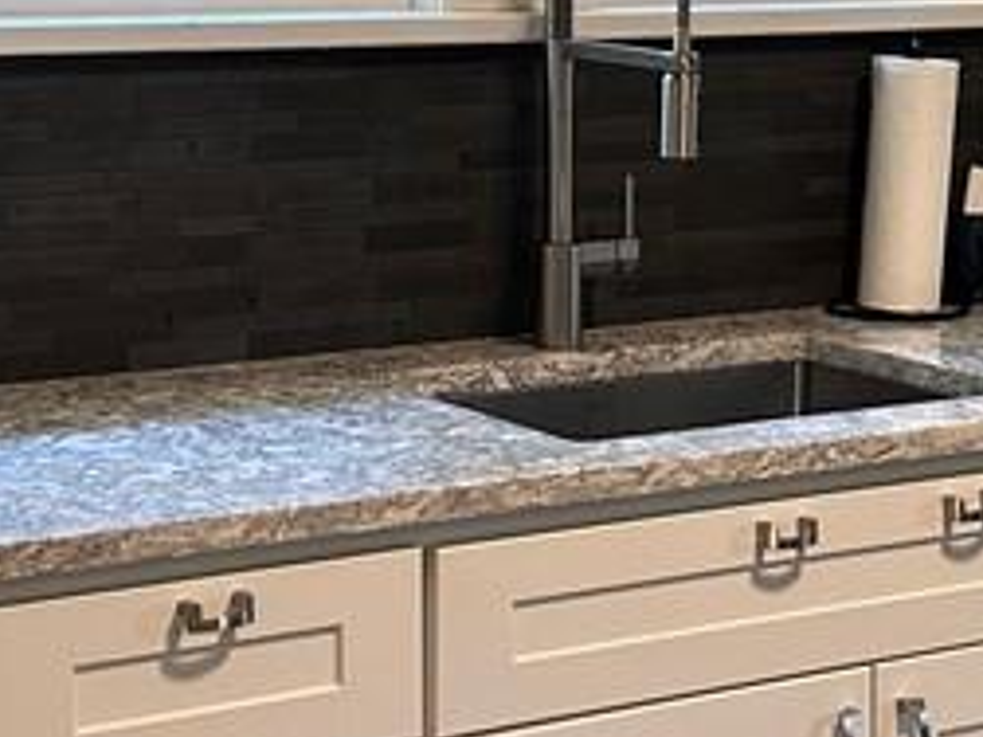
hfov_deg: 18.4
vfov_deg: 13.9
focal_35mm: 106
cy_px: 172
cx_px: 768
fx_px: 3009
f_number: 1.5
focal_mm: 5.7
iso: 125
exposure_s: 1/60
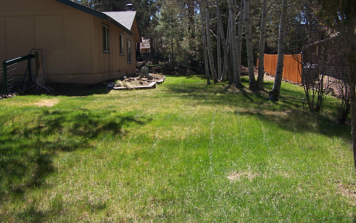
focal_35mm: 41
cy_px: 103
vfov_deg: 31.2
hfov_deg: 48.2
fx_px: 398
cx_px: 177
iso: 80
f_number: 2.8
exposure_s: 1/640
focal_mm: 6.3
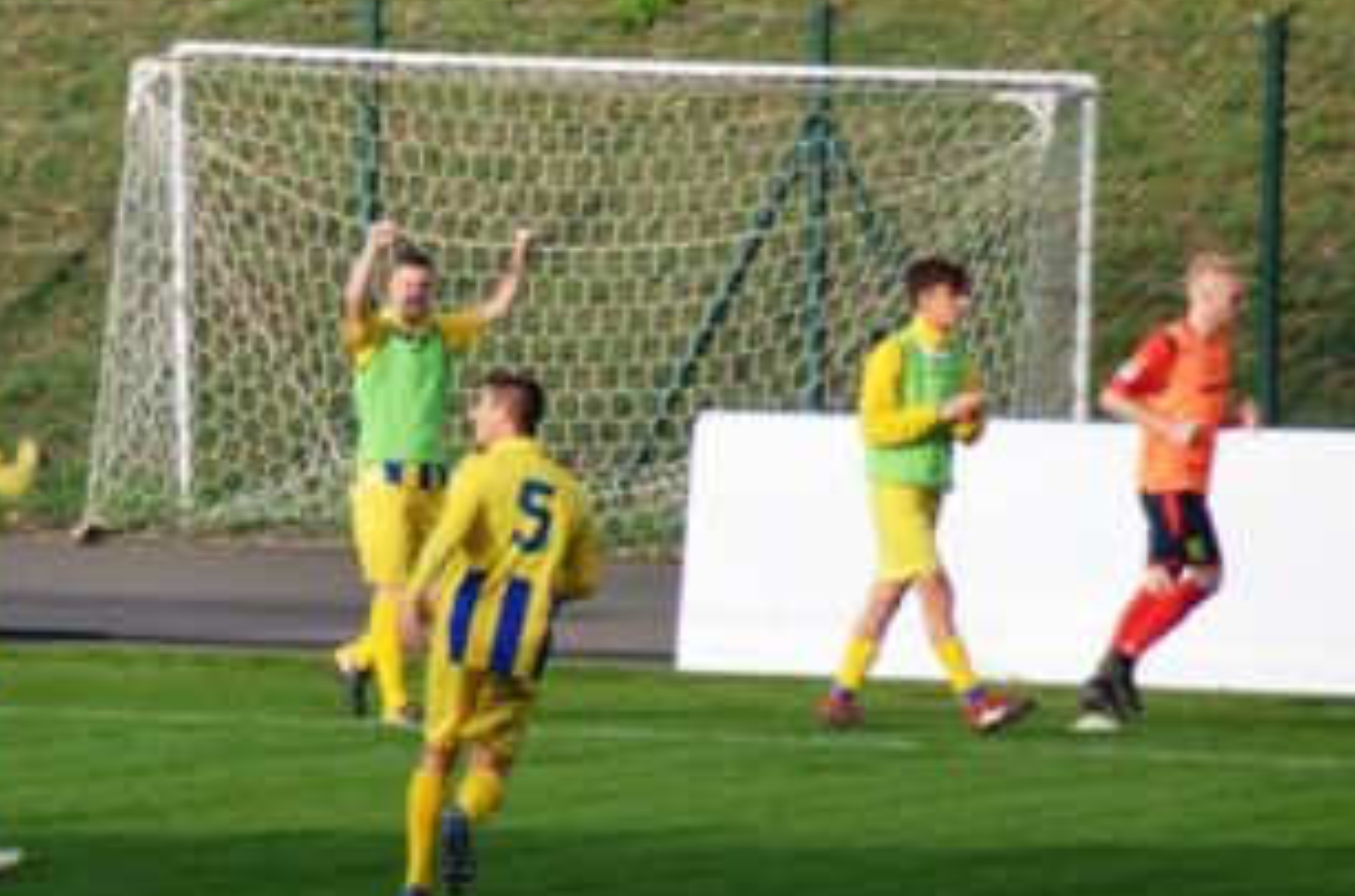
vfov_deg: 2.0
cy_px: 523
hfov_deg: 3.0
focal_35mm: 681
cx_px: -71
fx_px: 25566
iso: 500
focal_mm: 200
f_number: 6.3
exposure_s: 1/1000
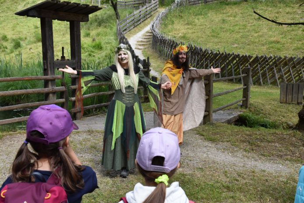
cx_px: 152
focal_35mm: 48
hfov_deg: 41.1
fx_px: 405
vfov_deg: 28.1
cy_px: 102
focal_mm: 32
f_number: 8
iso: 280
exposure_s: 1/250
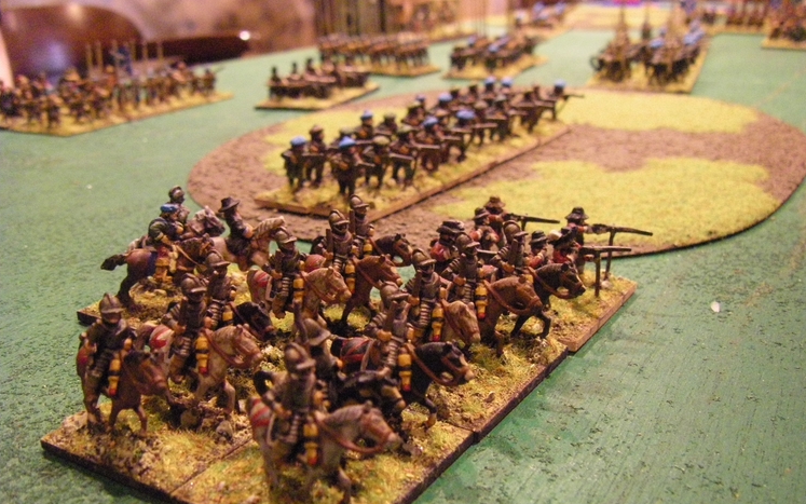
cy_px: 277
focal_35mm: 41
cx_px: 407
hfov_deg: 48.2
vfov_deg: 31.2
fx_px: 901
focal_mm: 6.3
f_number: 3.5
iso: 800
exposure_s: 1/8
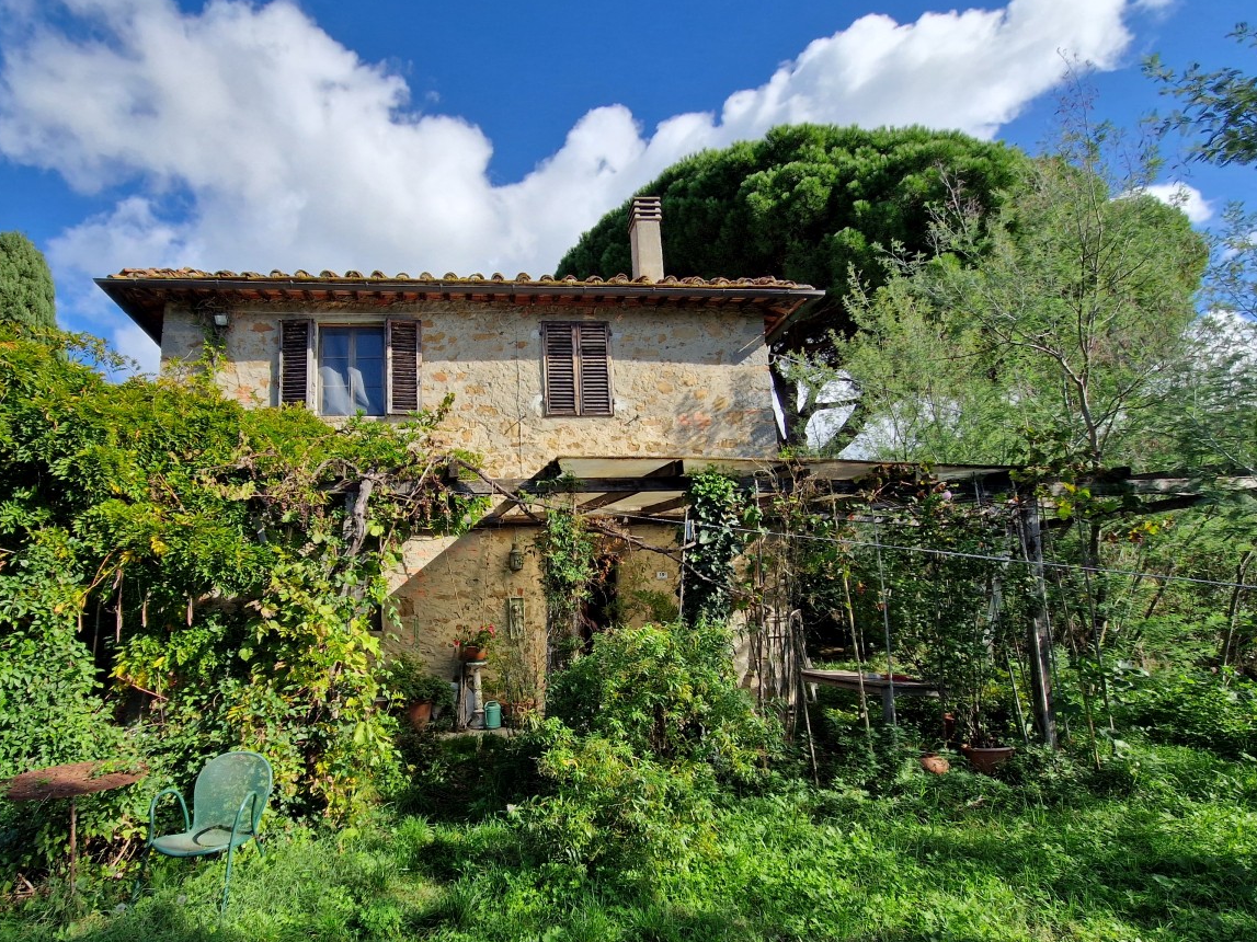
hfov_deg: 90.0
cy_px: 533
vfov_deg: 74.4
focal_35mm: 17
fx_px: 617
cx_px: 507
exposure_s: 1/1716
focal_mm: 2.2
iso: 50
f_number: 2.2
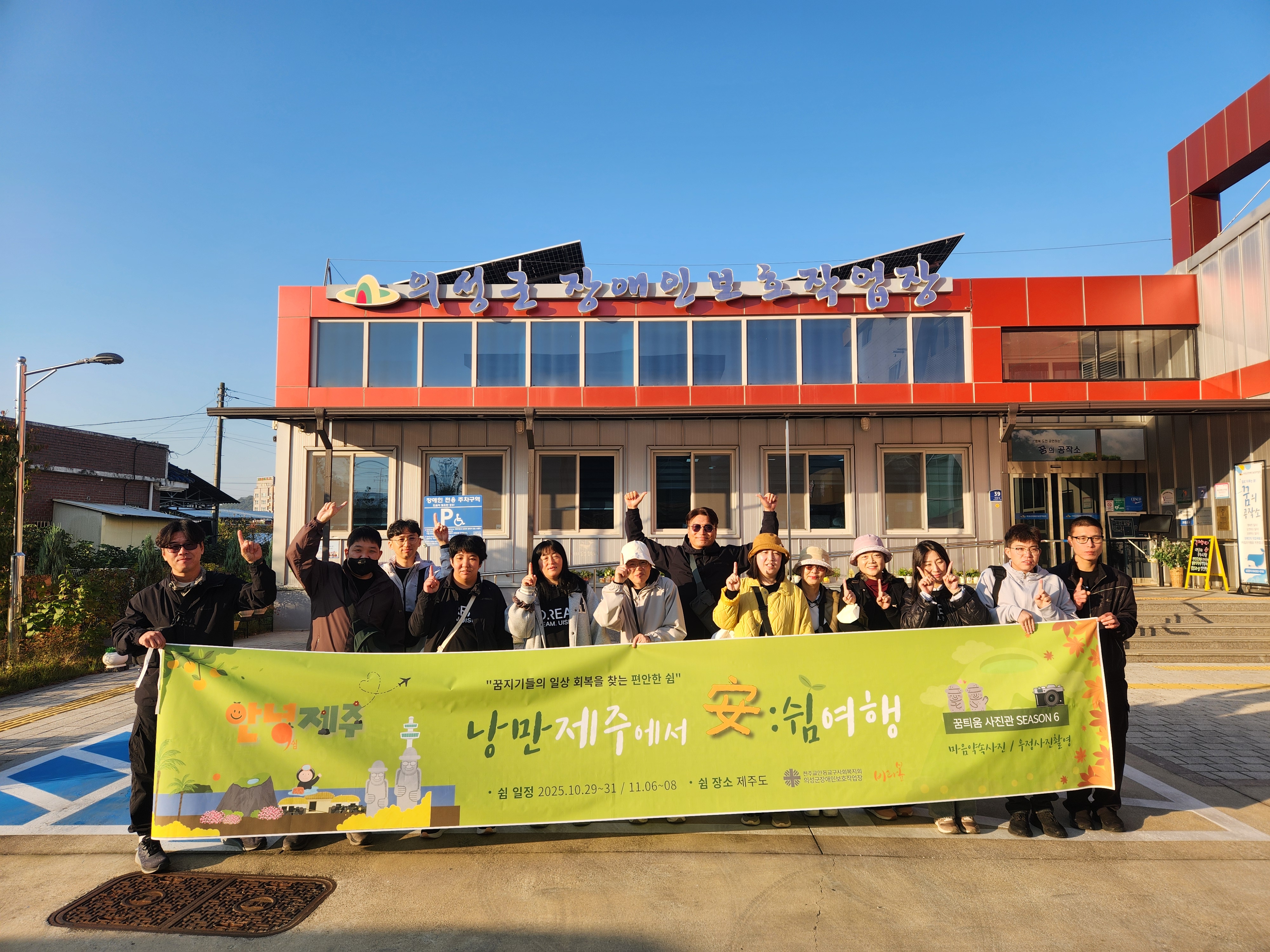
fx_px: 844
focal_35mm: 23
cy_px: 476
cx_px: 635
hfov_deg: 73.9
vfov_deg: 58.9
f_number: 1.8
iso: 20
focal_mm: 5.4
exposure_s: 1/752
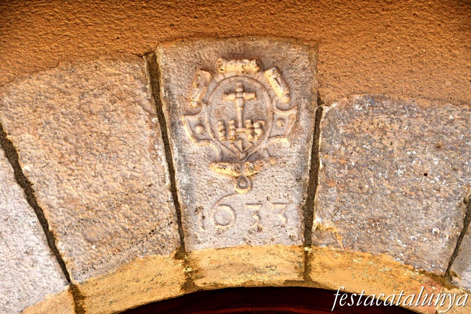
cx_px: 236
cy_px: 157
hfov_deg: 18.3
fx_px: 1465
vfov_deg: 12.2
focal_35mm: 112
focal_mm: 75
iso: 320
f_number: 8
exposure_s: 1/250
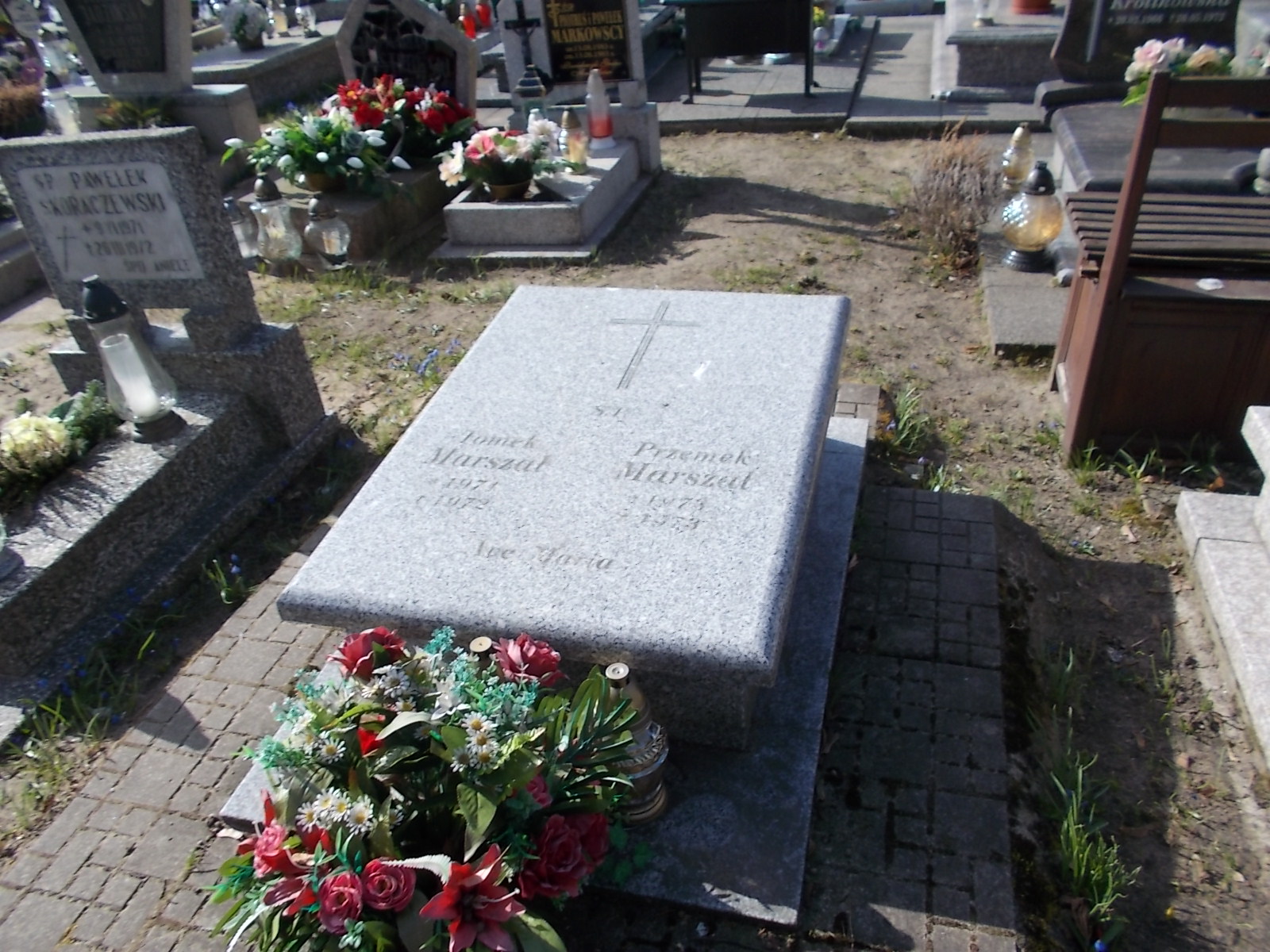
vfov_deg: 53.1
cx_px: 635
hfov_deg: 67.3
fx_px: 954
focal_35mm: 26
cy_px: 476
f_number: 8
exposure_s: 1/125
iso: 80
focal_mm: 4.6
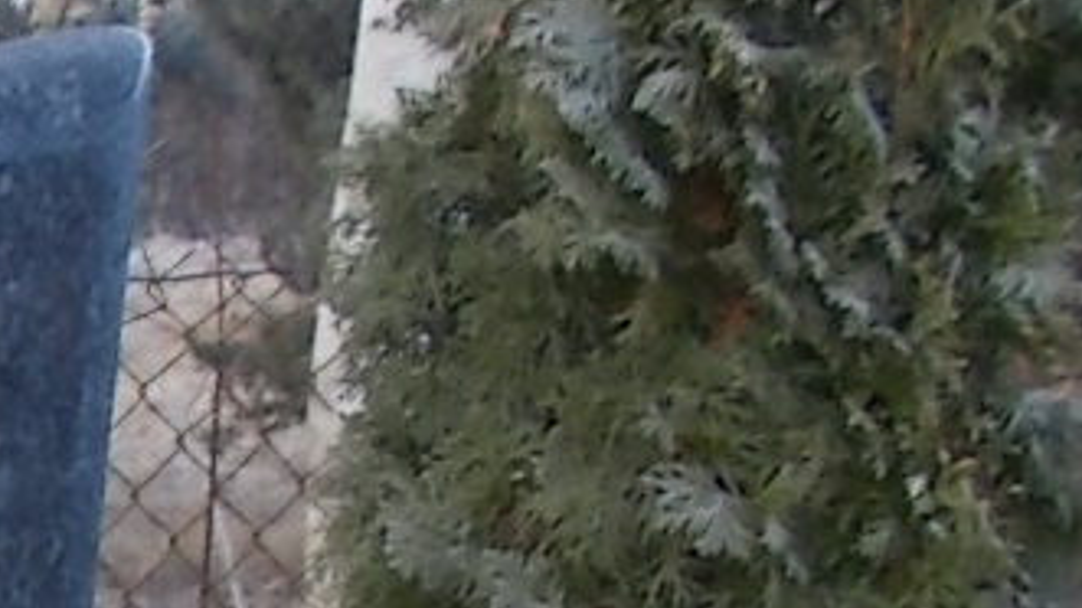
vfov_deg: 8.6
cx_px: -1138
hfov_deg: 13.3
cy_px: 1030
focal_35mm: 137
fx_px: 3930
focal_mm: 4.6
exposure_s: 1/100
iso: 80
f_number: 3.2
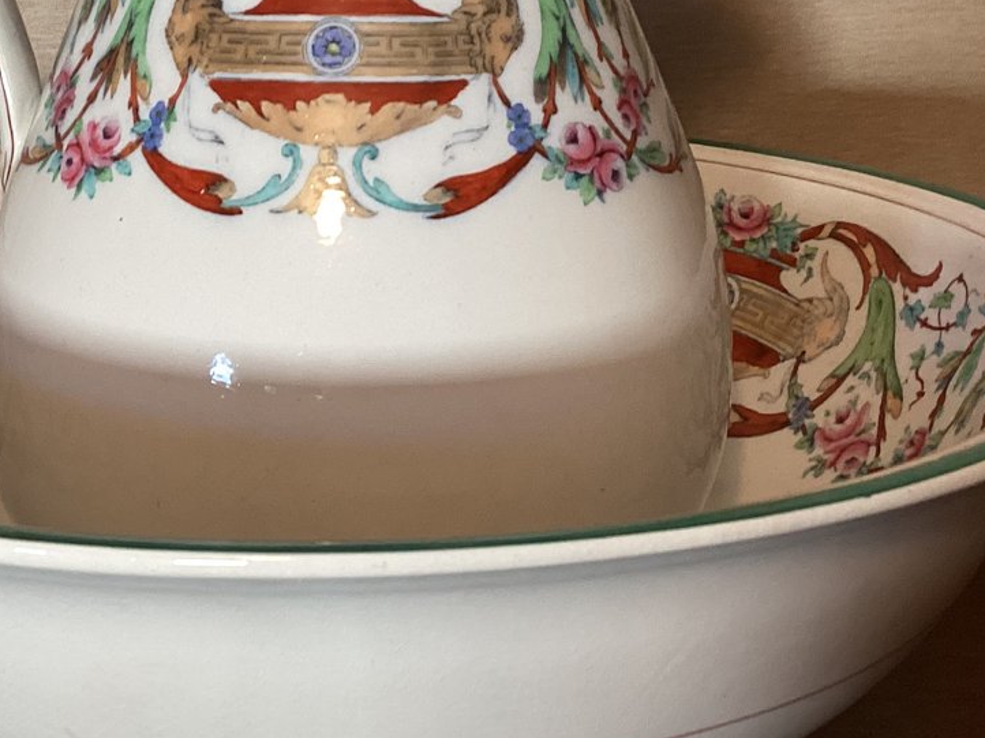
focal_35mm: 65
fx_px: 1849
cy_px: 171
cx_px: 372
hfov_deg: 29.7
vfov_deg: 22.3
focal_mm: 3.3
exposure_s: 1/60
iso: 160
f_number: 2.4
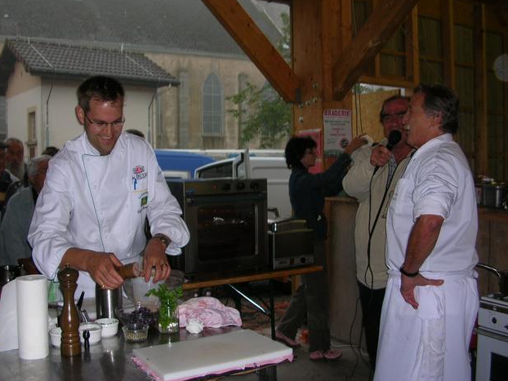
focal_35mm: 36
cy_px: 193
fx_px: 529
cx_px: 251
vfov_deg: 39.7
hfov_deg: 51.3
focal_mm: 5.8
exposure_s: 1/60.1
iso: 50
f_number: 2.8
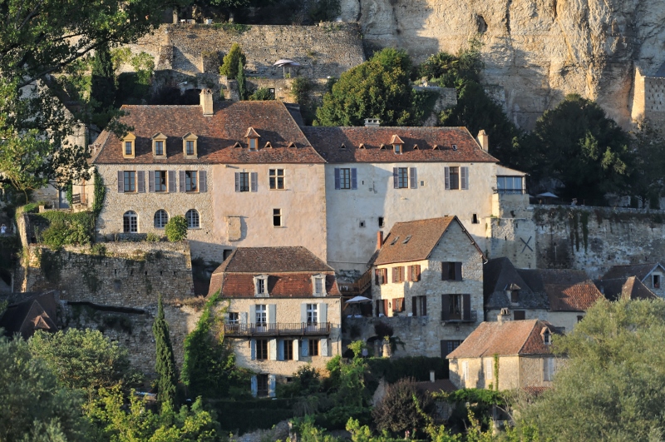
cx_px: 332
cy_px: 221
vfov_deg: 4.6
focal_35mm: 300
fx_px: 5534
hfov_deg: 6.9
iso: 200
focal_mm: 200
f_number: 2.8
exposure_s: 1/1250
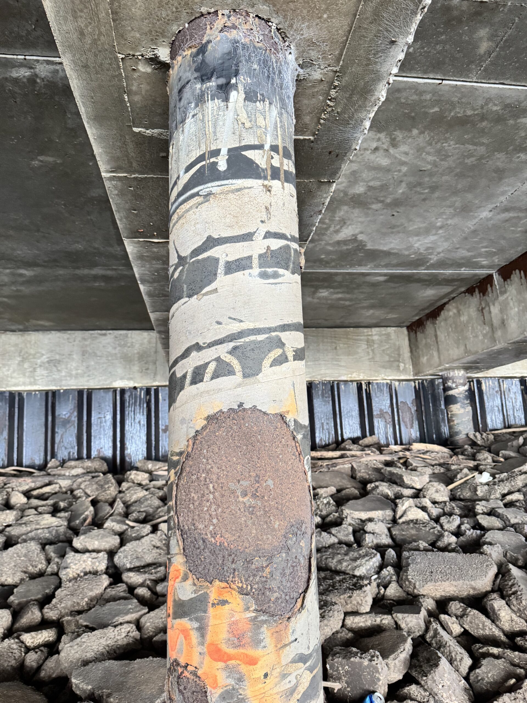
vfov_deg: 71.6
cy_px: 352
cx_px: 264
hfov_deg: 56.8
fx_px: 487
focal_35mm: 24
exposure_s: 1/60
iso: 500
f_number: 1.78
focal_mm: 6.76
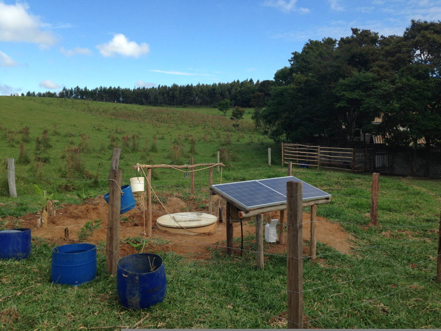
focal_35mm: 33
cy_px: 166
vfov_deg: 42.9
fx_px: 420
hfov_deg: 55.4
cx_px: 220
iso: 50
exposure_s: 1/1290
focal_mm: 4.12
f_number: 2.4
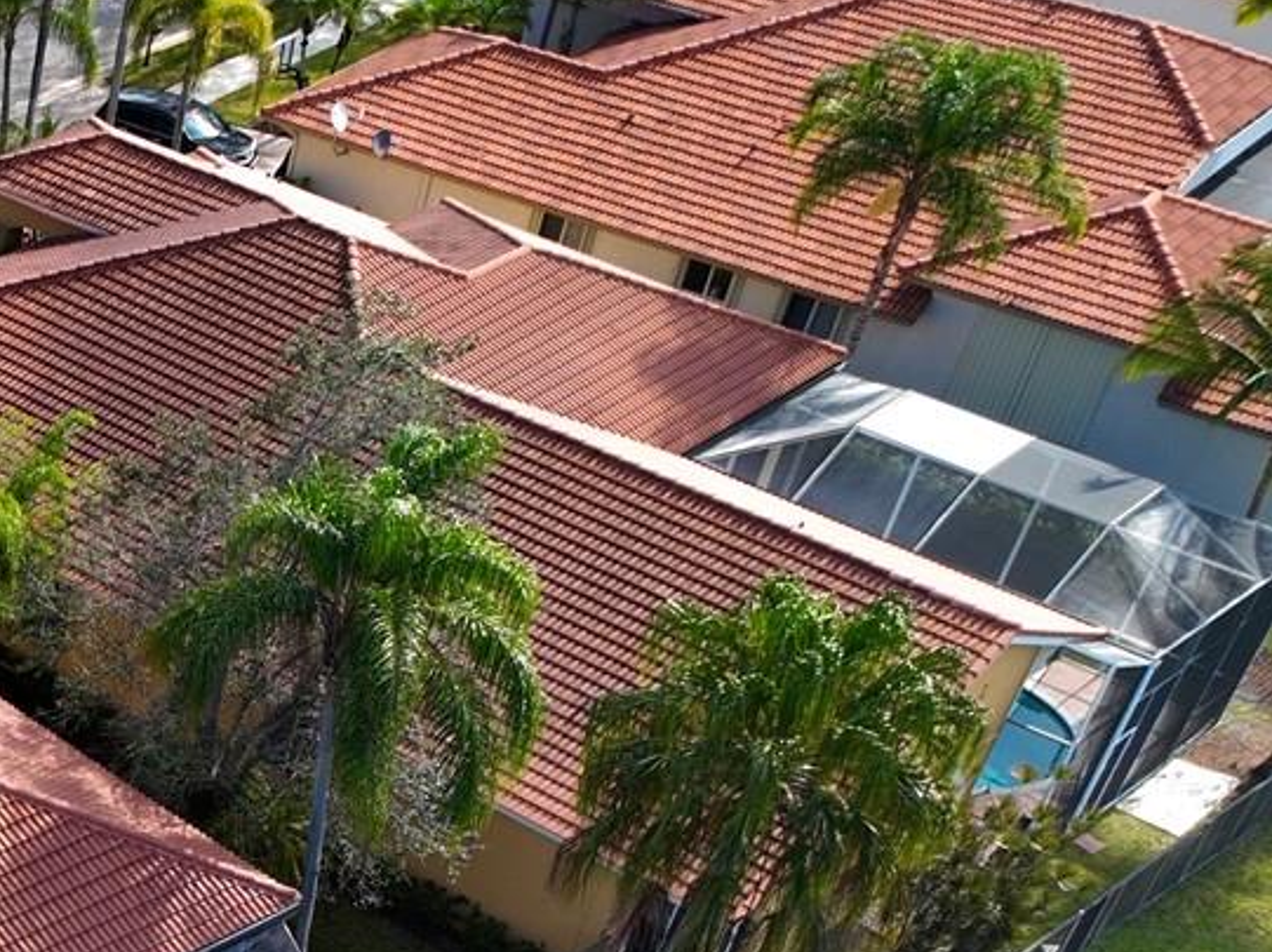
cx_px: -569
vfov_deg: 19.3
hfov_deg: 22.9
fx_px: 2607
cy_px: 1208
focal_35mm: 71
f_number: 2.8
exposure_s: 1/640
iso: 110
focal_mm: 12.29
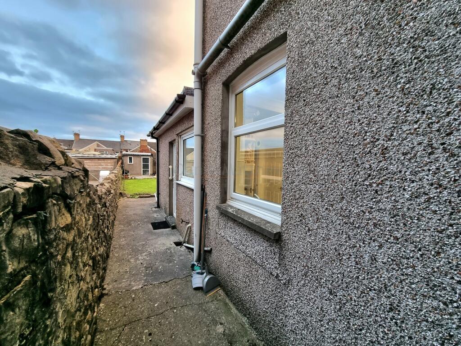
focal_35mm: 13
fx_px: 173
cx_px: 230
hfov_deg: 106.2
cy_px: 173
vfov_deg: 89.9
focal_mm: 2.2
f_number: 2.2
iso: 100
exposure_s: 1/120
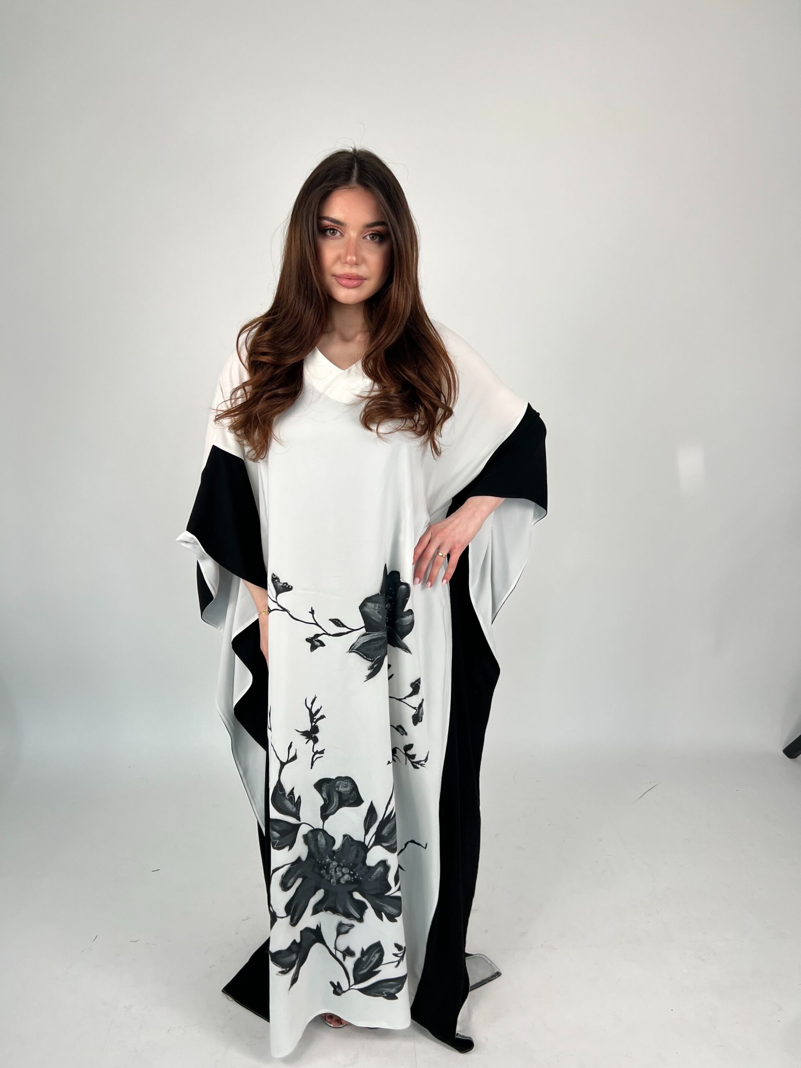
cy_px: 534
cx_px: 400
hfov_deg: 53.1
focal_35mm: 26
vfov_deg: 67.3
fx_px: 802
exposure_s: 1/121
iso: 32
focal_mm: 5.7
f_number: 1.5
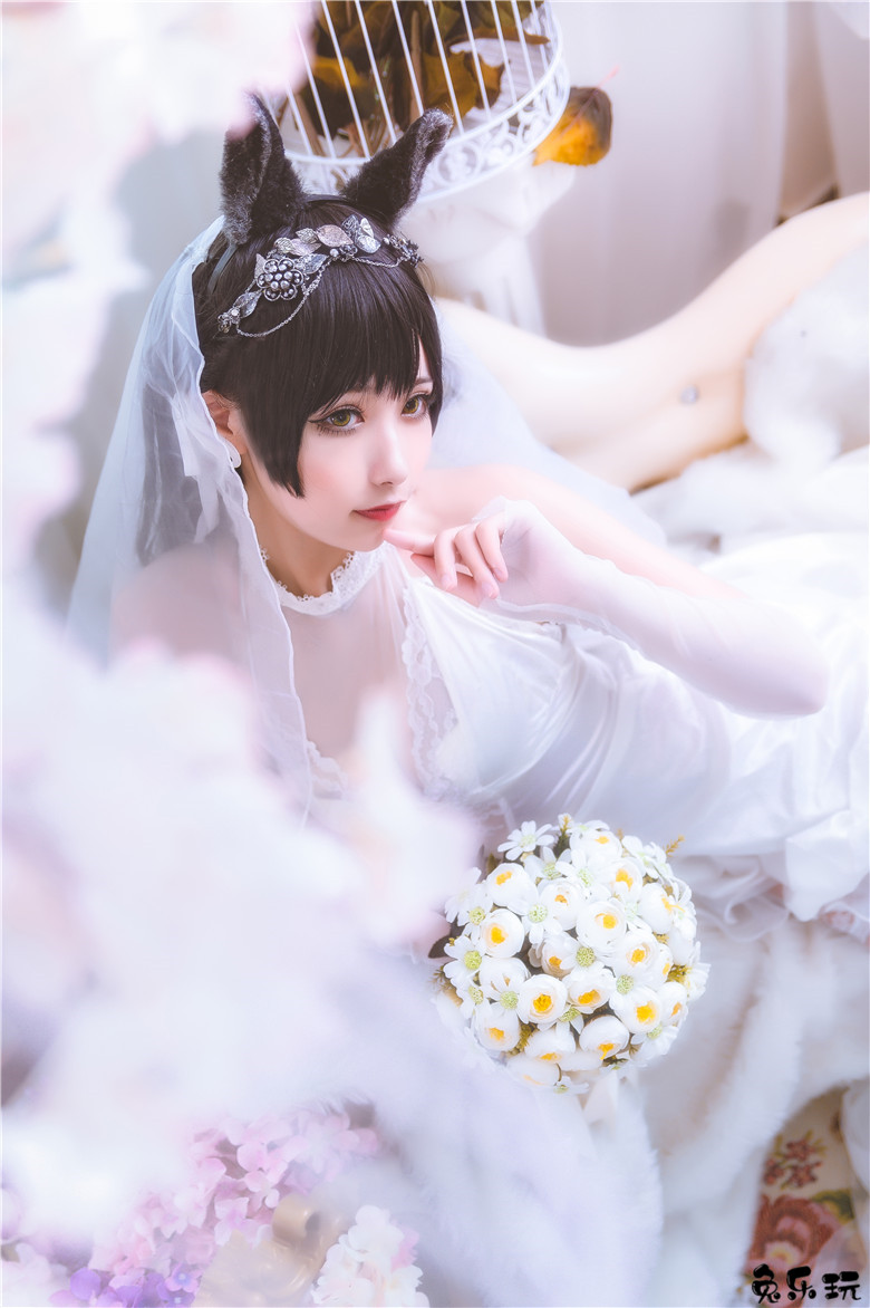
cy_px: 654
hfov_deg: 29.2
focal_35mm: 46
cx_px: 435
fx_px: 1669
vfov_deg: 42.8
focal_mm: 46
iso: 400
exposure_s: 1/125
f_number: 2.8
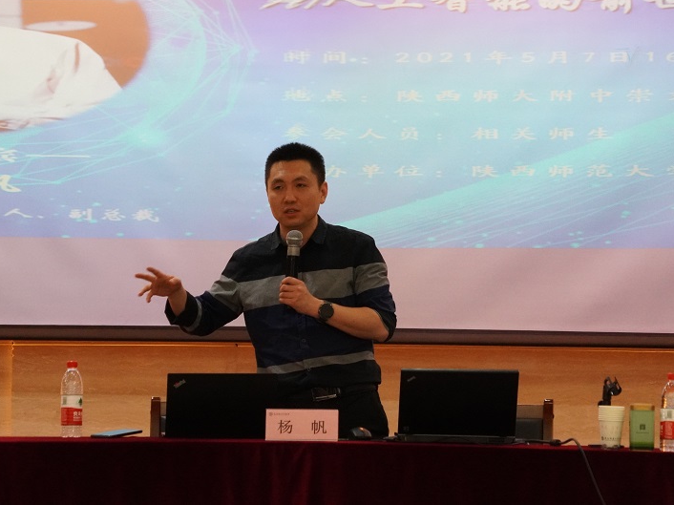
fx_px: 4993
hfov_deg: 7.7
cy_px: 252
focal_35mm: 257
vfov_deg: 5.8
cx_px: 341
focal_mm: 157
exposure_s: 1/100
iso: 6400
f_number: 6.3
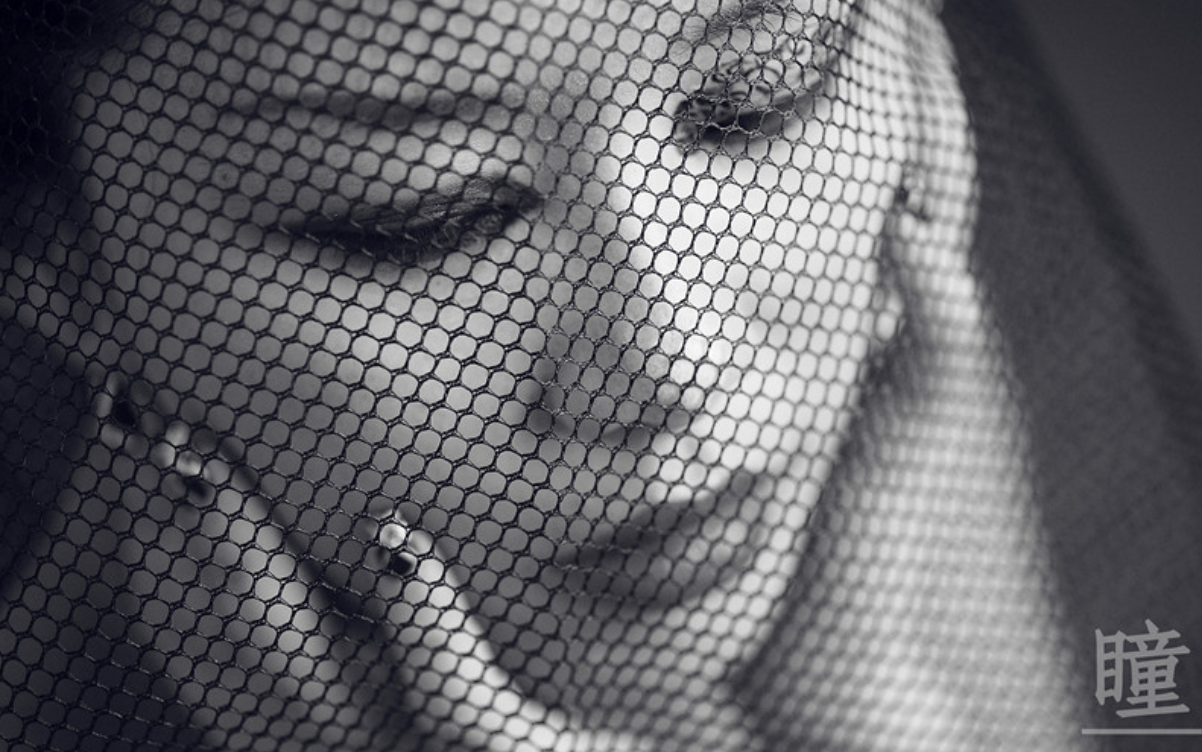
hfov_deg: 20.2
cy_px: 359
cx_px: 605
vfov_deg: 12.7
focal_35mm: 103
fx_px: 3375
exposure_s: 1/80
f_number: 2.8
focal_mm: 100
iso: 800
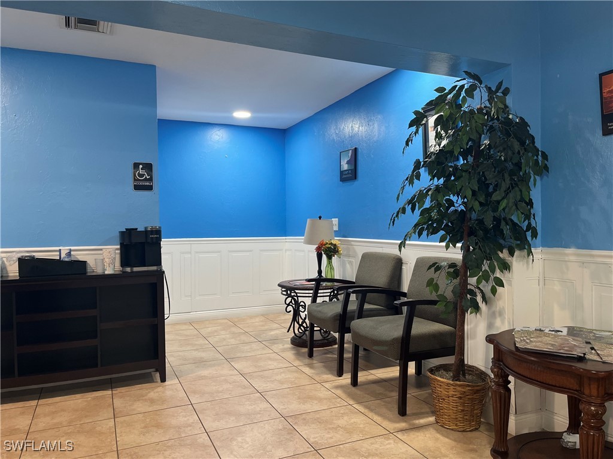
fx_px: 460
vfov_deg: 53.1
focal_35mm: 26
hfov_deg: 67.3
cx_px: 306
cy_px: 230
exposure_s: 1/62
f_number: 1.6
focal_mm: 5.1
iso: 100
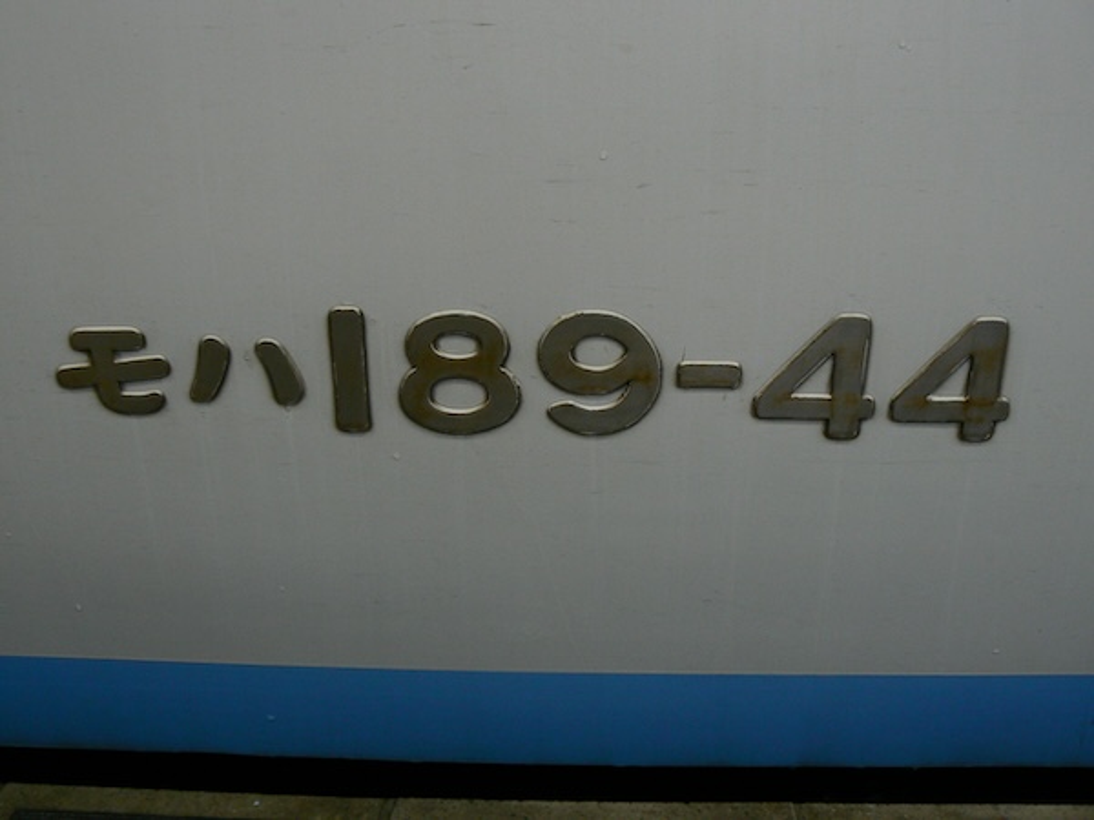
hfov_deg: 49.0
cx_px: 547
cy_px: 410
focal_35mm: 38
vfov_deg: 37.7
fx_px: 1201
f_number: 2.8
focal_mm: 6
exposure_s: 1/40
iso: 100
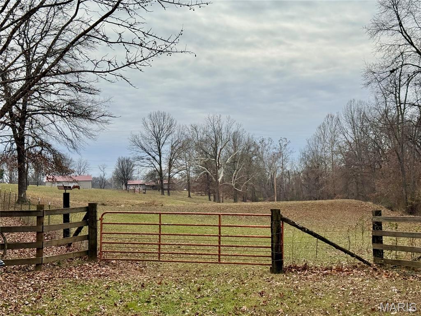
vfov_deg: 30.3
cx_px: 210
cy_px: 158
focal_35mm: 48
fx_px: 584
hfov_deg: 39.7
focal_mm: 6.76
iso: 64
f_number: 1.78
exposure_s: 1/7143
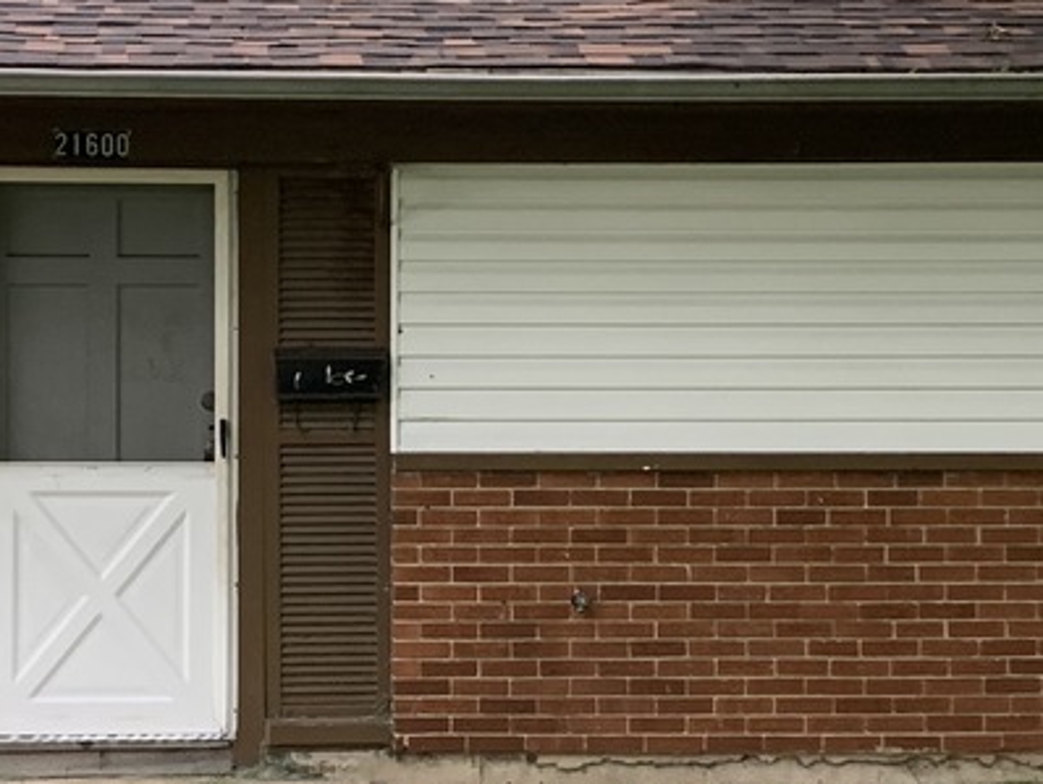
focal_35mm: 94
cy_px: 477
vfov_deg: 15.7
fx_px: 2834
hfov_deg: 20.8
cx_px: 375
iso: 200
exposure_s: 1/60
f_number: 1.8
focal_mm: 4.25
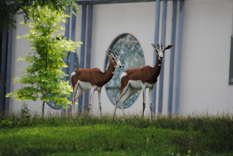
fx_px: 2916
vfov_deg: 3.1
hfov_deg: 4.6
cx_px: 116
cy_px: 78
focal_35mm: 450
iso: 320
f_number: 5.6
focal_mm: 300
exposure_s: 1/500
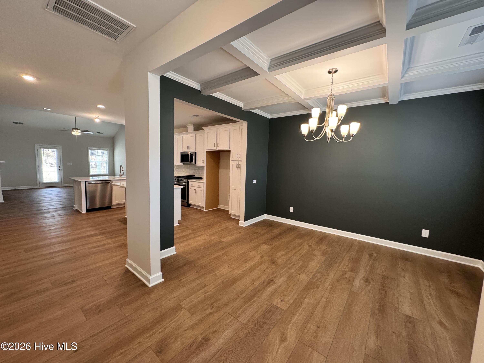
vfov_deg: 85.7
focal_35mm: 14
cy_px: 182
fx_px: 196
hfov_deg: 102.1
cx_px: 242
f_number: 2.2
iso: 320
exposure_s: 1/120
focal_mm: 2.22
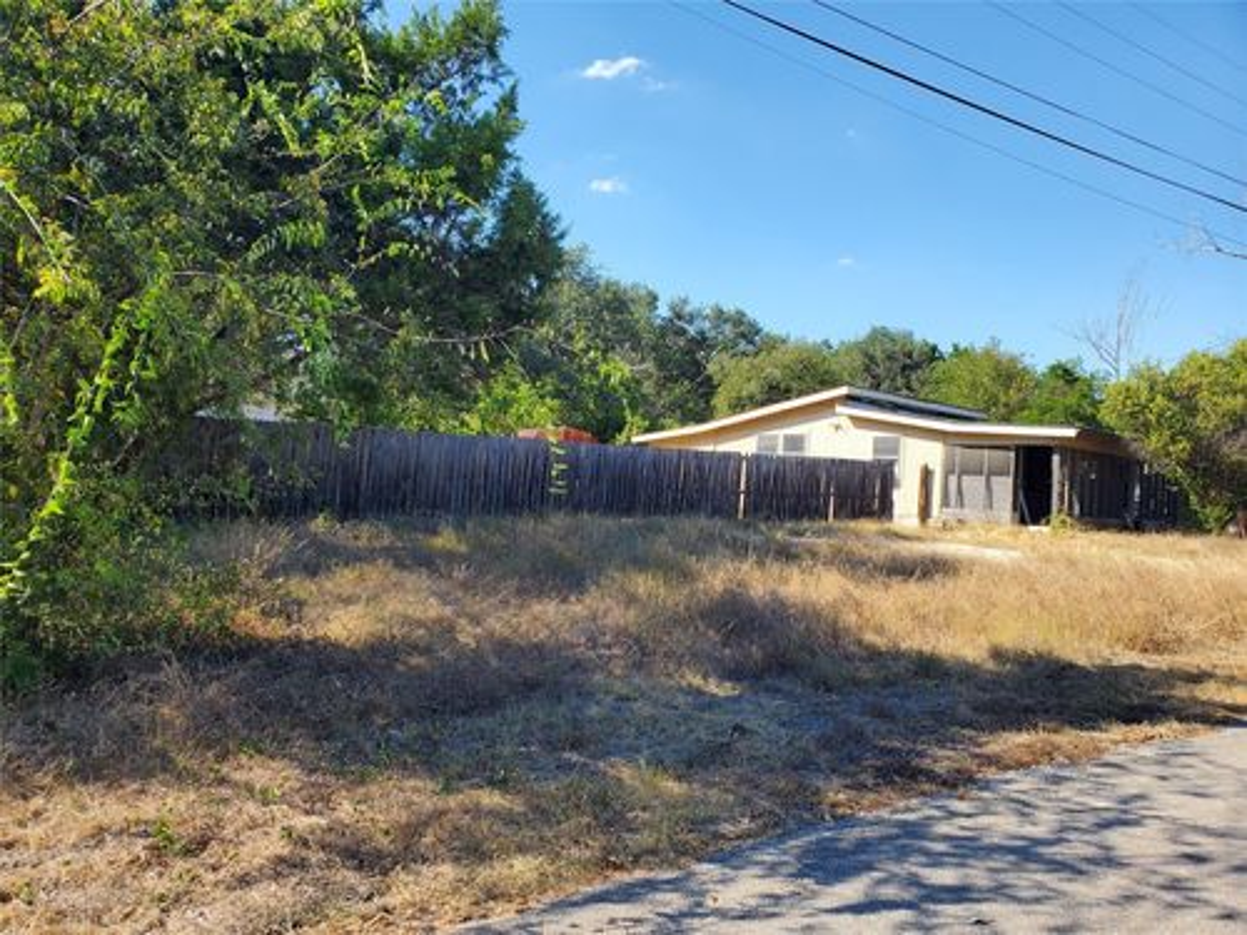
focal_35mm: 26
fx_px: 937
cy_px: 468
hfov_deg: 67.3
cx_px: 624
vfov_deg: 53.1
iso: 50
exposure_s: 1/732
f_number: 2.4
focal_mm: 4.3
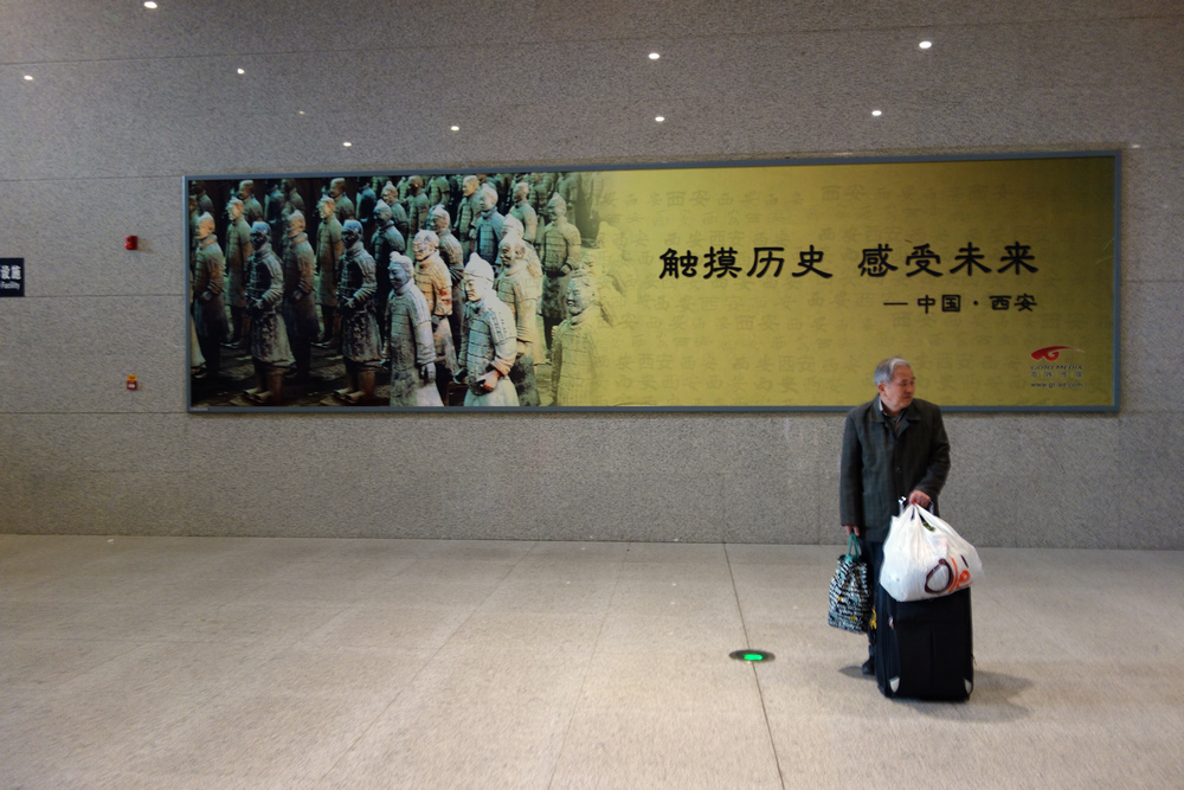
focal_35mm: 28
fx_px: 921
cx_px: 592
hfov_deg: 65.5
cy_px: 395
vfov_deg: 46.4
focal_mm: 10.4
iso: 320
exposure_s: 1/30
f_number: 1.8
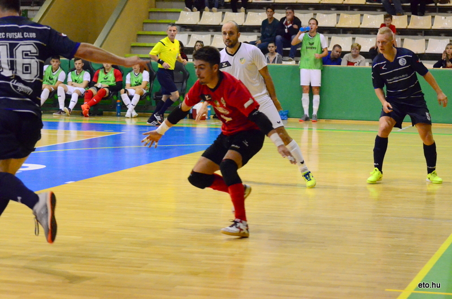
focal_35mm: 112
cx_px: 226
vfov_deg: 12.1
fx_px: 1410
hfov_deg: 18.2
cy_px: 150
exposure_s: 1/500
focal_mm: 75
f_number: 5.6
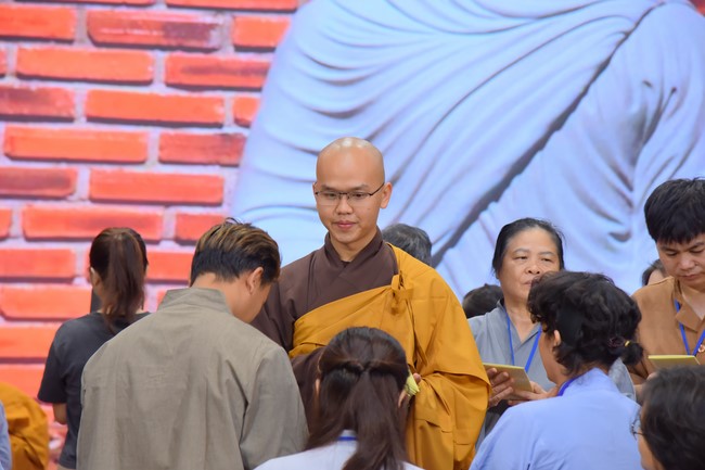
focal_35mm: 120
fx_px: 2349
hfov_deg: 17.1
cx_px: 352
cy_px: 235
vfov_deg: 11.4
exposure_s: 1/125
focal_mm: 120
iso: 1600
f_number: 5.6
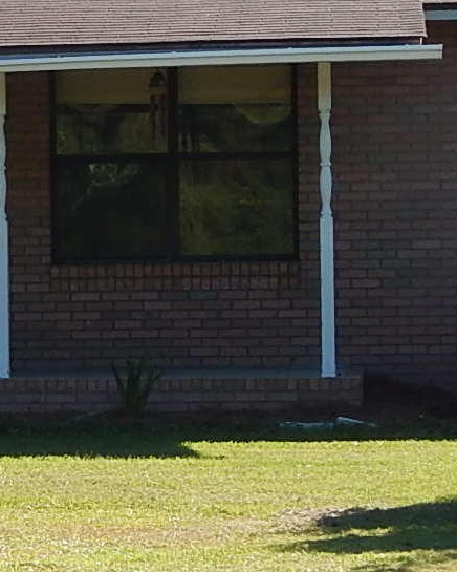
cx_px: -387
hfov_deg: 6.1
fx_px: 4193
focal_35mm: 248
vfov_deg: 7.8
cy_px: 339
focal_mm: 10.9
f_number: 4
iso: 125
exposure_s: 1/500
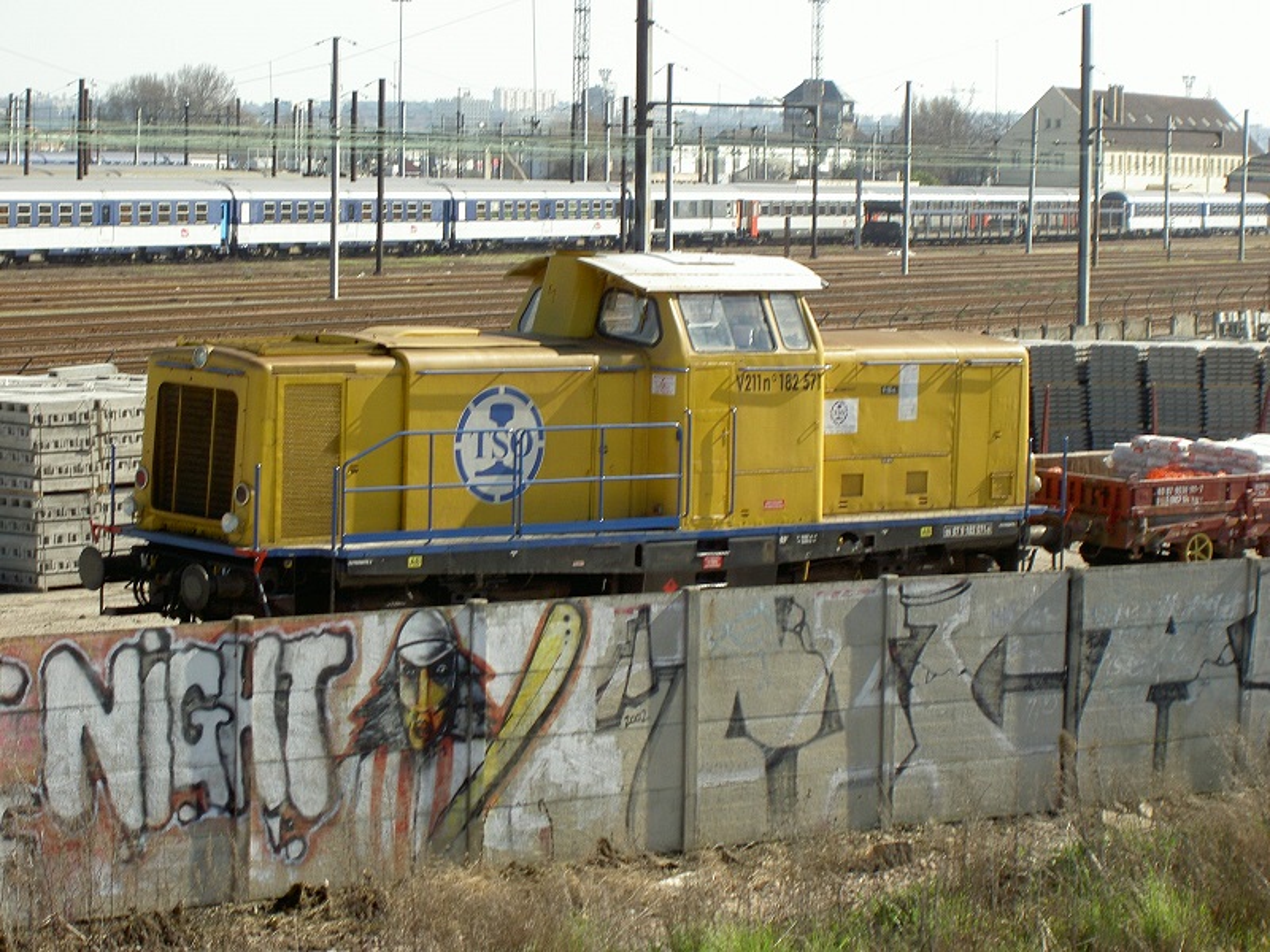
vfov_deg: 12.7
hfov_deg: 16.8
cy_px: 476
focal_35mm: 117
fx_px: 4293
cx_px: 635
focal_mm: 24
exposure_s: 1/250
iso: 50
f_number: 4.9
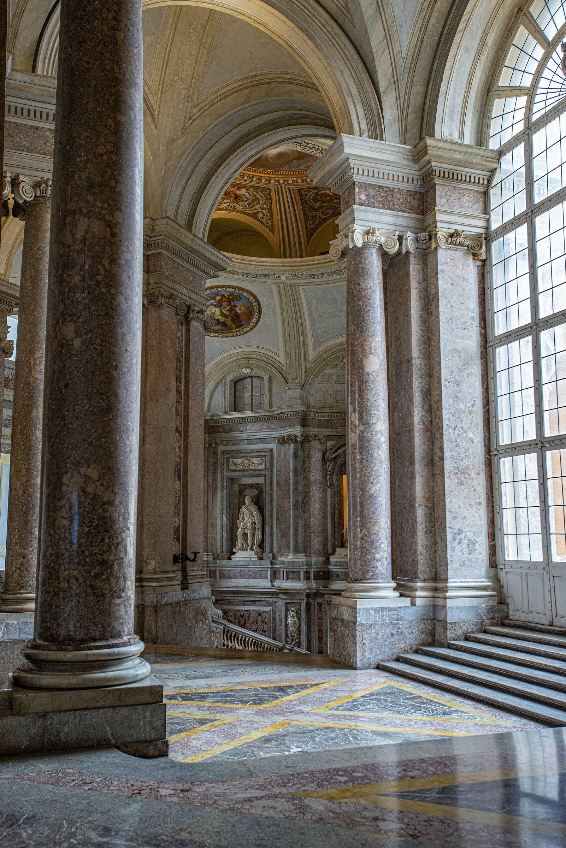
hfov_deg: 37.9
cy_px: 424
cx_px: 283
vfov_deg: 54.4
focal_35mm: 35
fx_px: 825
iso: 1600
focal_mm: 35
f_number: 5.6
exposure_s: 1/60
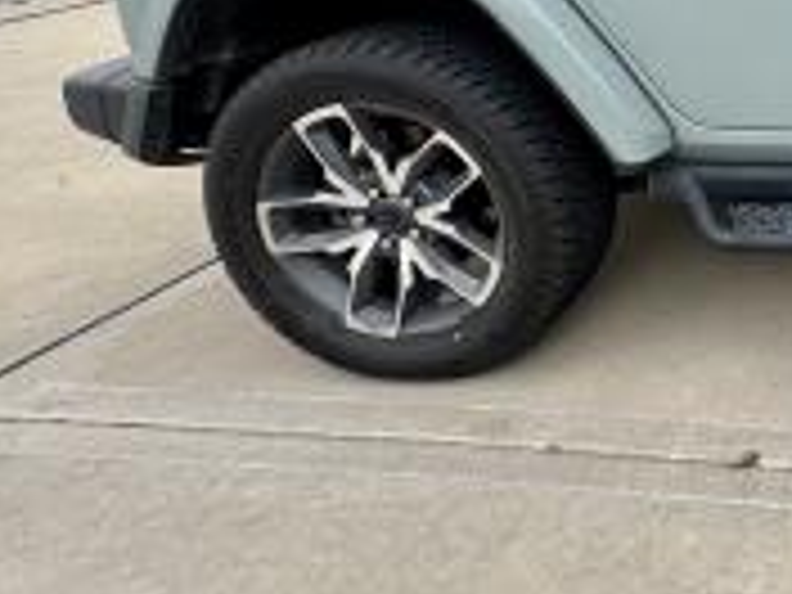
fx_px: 915
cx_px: 1048
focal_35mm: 40
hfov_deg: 33.2
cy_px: -27
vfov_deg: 32.5
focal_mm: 2.22
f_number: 2.2
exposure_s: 1/443
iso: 40
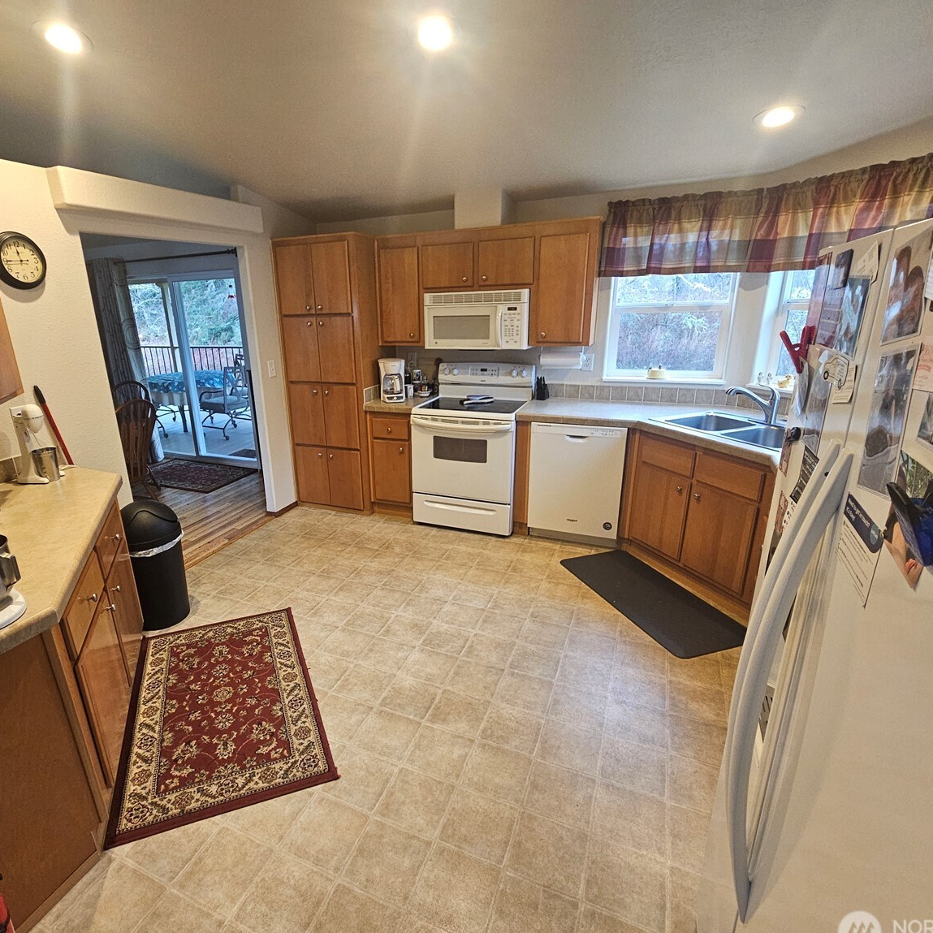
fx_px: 488
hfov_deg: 86.9
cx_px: 399
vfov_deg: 87.4
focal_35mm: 16
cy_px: 478
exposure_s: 1/60
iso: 320
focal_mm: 2.2
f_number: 2.2
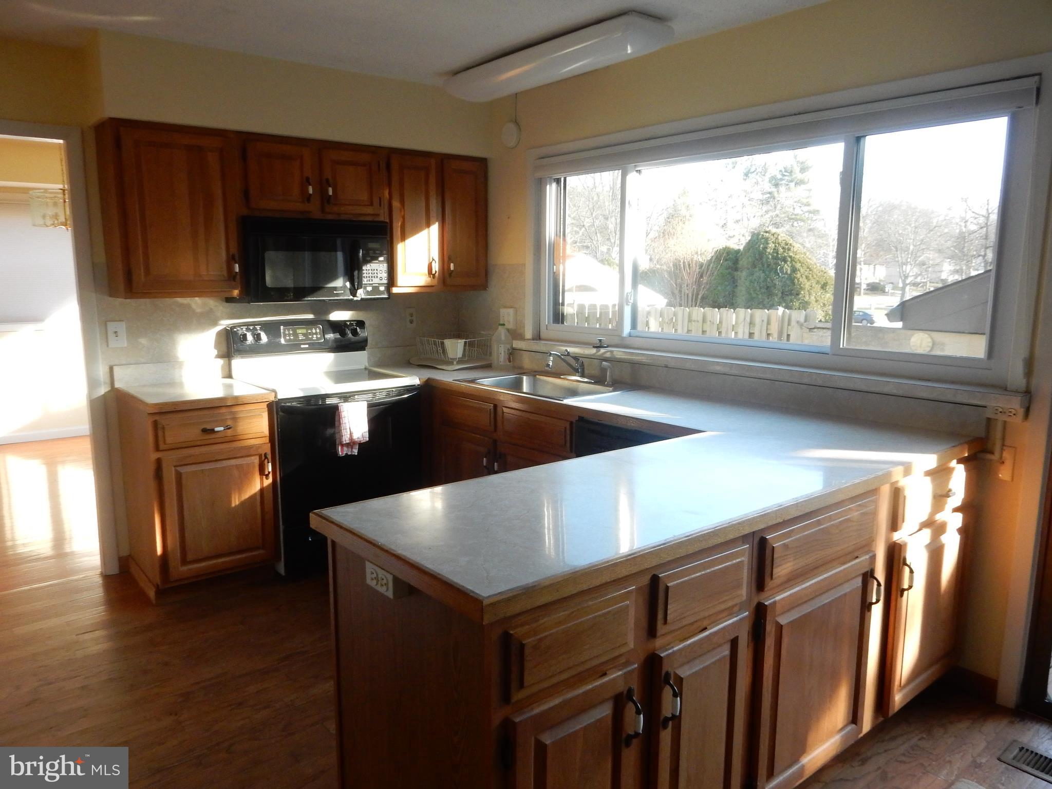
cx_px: 526
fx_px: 760
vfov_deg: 54.9
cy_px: 394
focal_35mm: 25
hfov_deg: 69.4
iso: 400
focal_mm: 4.5
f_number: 3.7
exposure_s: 1/125
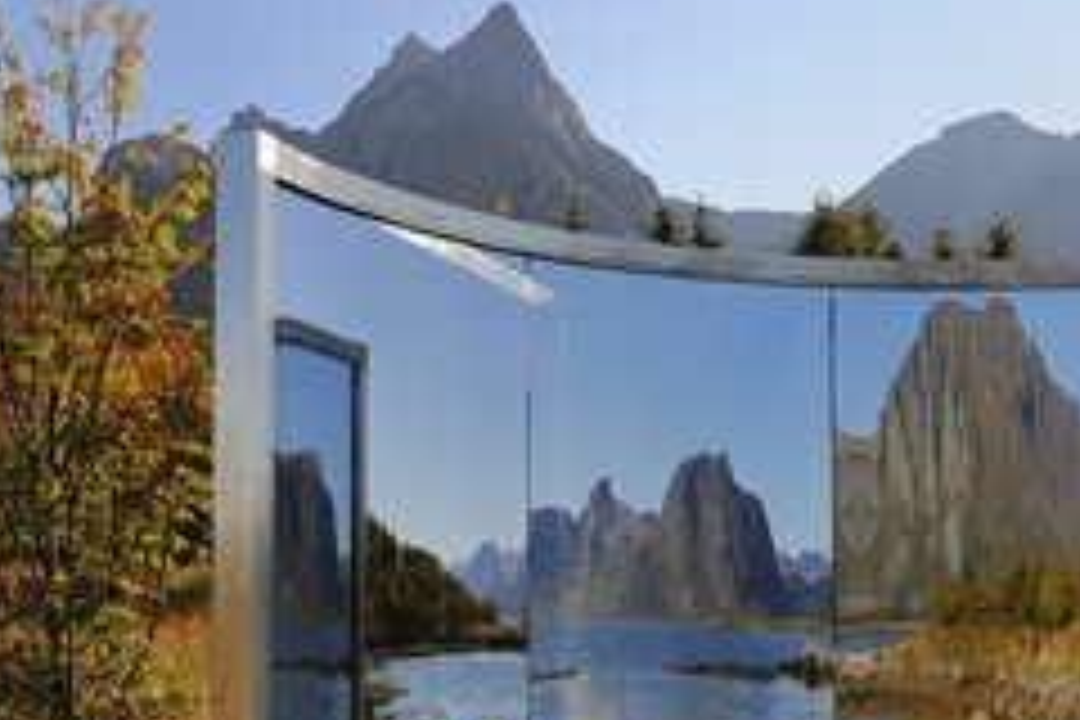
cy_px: 554
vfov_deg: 23.9
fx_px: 1680
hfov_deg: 35.6
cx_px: 598
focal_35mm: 56
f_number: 13
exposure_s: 1/160
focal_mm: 32
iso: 200
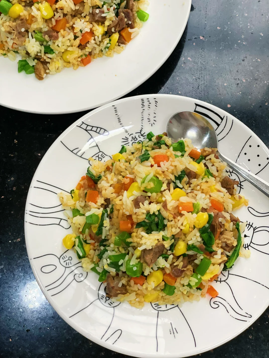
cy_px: 179
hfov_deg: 28.0
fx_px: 539
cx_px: 134
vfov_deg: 36.8
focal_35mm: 52
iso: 250
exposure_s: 1/75
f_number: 2
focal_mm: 6
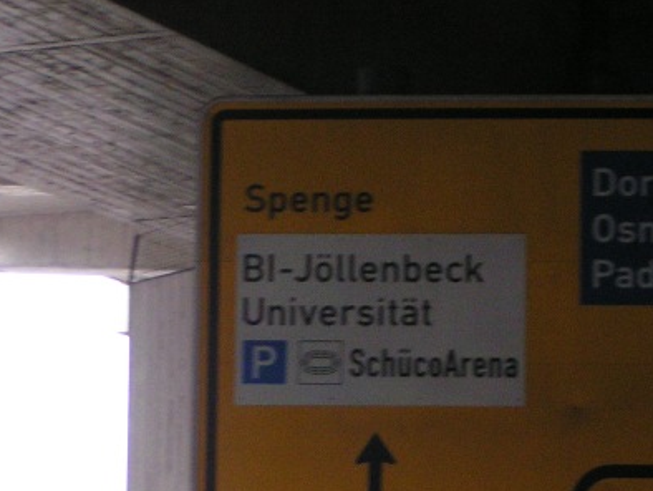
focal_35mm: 211
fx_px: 3983
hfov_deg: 9.4
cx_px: 181
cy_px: 411
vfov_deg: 7.0
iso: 200
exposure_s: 1/80
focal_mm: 15.9
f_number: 3.5
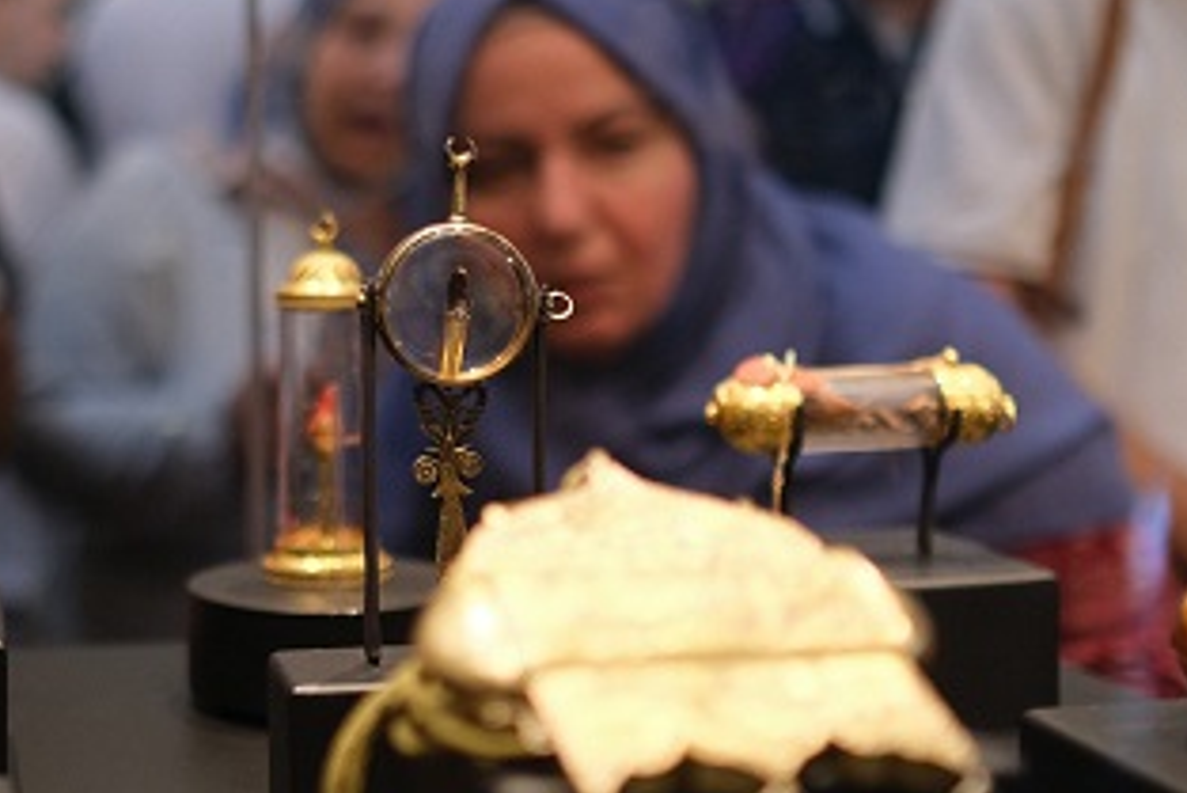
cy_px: 402
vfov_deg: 20.3
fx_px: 2210
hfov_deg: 29.8
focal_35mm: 67
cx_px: 372
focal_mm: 23
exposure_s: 1/50
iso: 500
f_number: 1.4
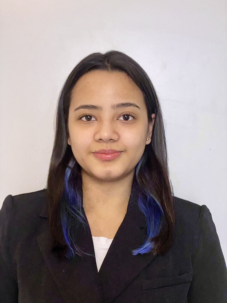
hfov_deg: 28.0
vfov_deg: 36.8
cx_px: 114
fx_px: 455
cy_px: 152
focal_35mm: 52
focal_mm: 6
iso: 500
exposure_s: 1/60
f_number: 2
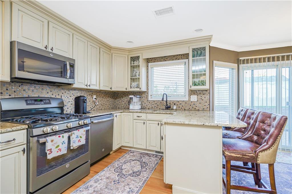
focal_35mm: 16
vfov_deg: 73.7
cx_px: 146
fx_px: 130
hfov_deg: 96.8
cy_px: 97
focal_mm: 16
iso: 50
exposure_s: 1/10
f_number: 4
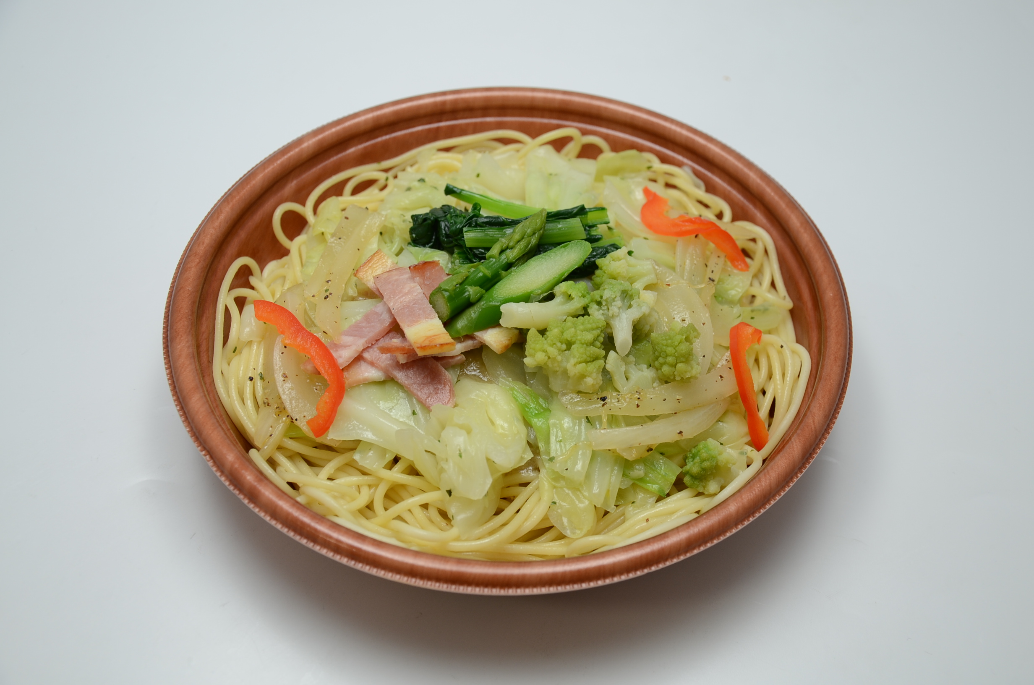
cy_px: 342
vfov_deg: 28.0
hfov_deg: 41.2
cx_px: 517
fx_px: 1376
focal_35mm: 48
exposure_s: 1/30
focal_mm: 32
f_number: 5.6
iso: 200
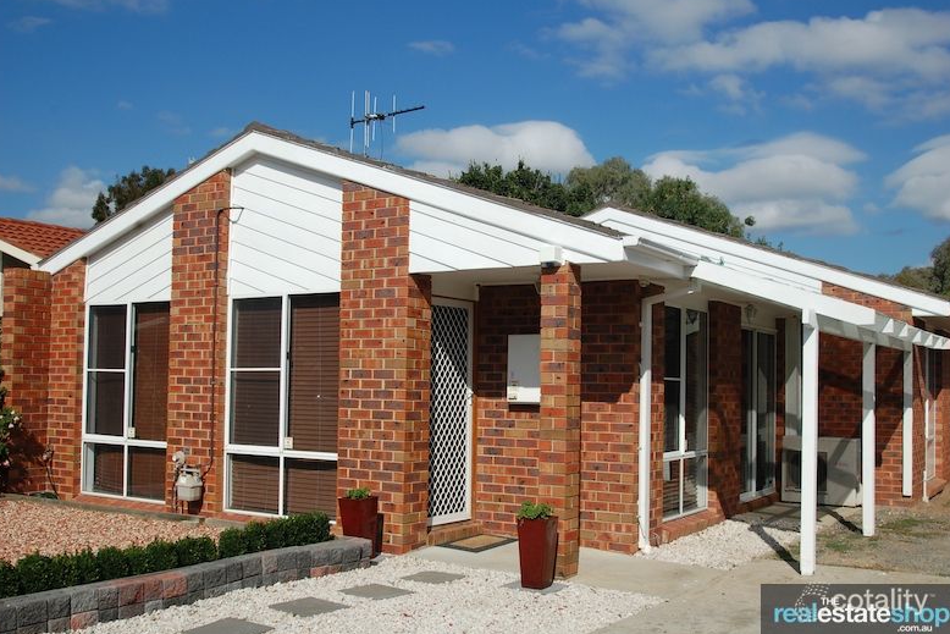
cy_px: 318
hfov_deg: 51.9
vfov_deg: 36.0
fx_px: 977
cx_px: 473
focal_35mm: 37
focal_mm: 24
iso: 200
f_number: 10
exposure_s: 1/400
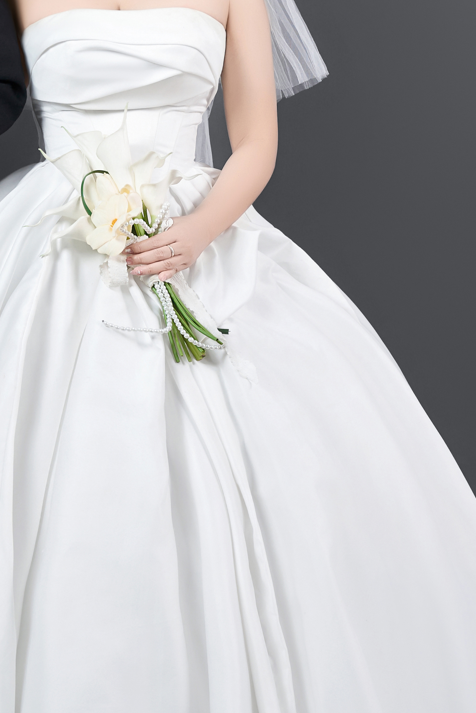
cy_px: 309
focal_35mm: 99
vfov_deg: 20.6
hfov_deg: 13.6
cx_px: -34
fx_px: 1959
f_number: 3.5
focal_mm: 38.3
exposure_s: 1/200
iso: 200
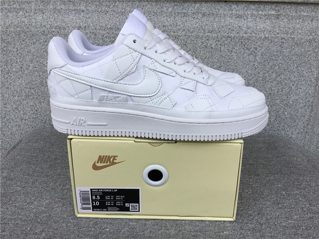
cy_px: 120
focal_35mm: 31
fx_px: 286
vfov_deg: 45.4
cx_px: 160
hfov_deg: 58.4
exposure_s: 1/769
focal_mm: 3.3
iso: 25
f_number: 2.4
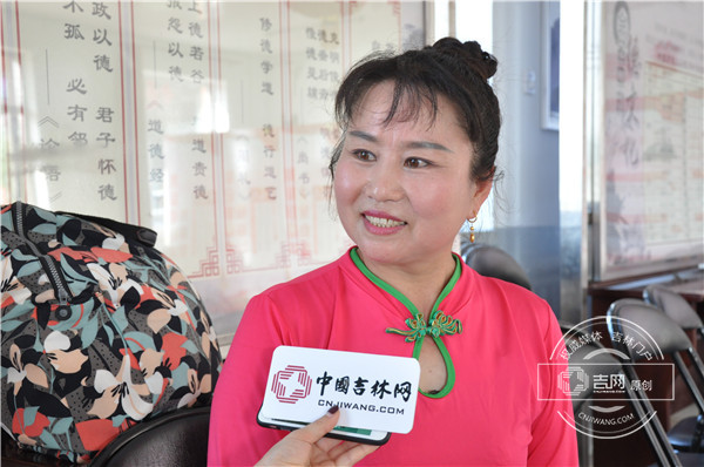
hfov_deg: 37.9
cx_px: 352
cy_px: 234
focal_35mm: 52
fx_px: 1025
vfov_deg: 25.7
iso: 800
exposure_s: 1/60
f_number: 5.6
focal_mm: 35
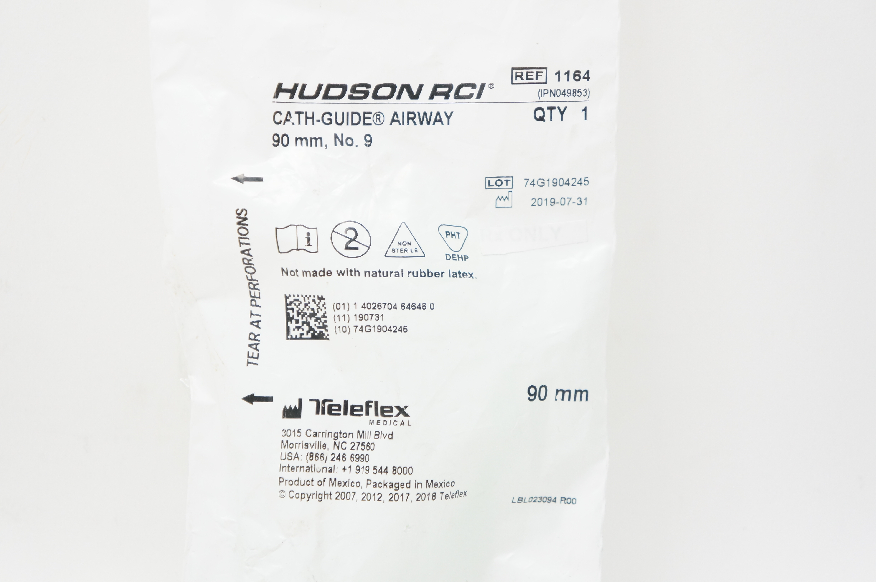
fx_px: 1677
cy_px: 291
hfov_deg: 29.3
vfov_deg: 19.7
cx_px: 438
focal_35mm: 69
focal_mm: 46
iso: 1600
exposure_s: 1/200
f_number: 5
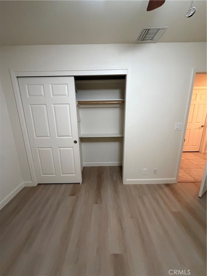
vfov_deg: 102.1
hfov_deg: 85.7
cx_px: 104
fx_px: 112
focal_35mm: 14
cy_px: 138
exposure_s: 1/60
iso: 800
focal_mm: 2.22
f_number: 2.2
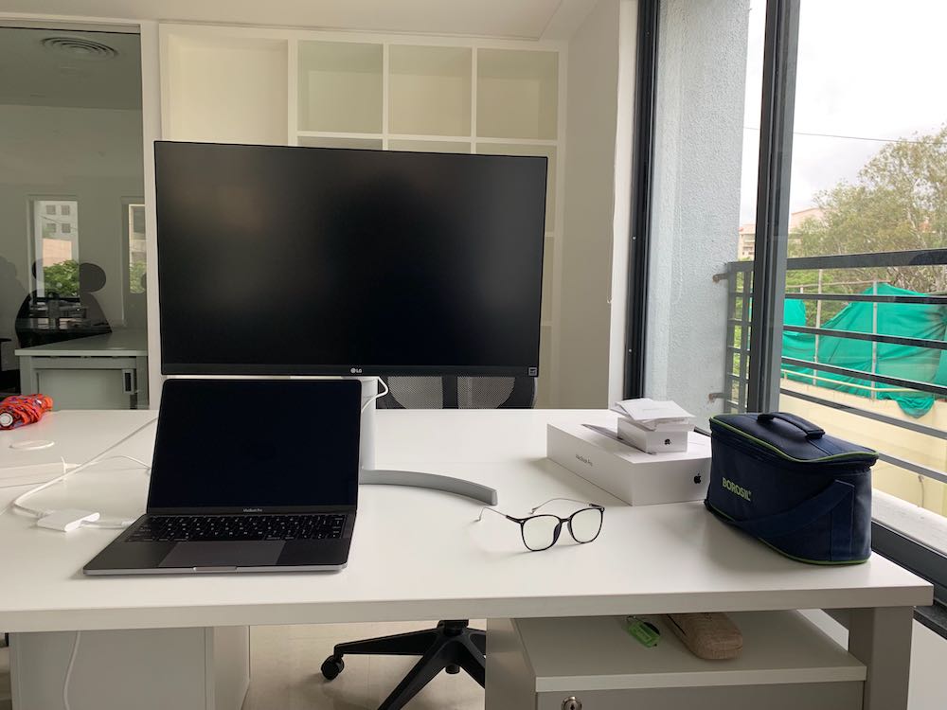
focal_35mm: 26
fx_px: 711
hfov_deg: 67.3
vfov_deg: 53.1
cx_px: 474
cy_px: 355
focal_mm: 4.25
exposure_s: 1/121
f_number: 1.8
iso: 64
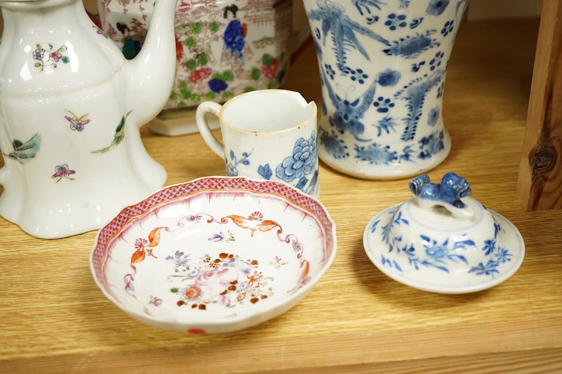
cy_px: 187
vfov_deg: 29.9
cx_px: 281
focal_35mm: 45
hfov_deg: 43.6
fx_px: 702
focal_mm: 30
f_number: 5.6
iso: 1250
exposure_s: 1/125
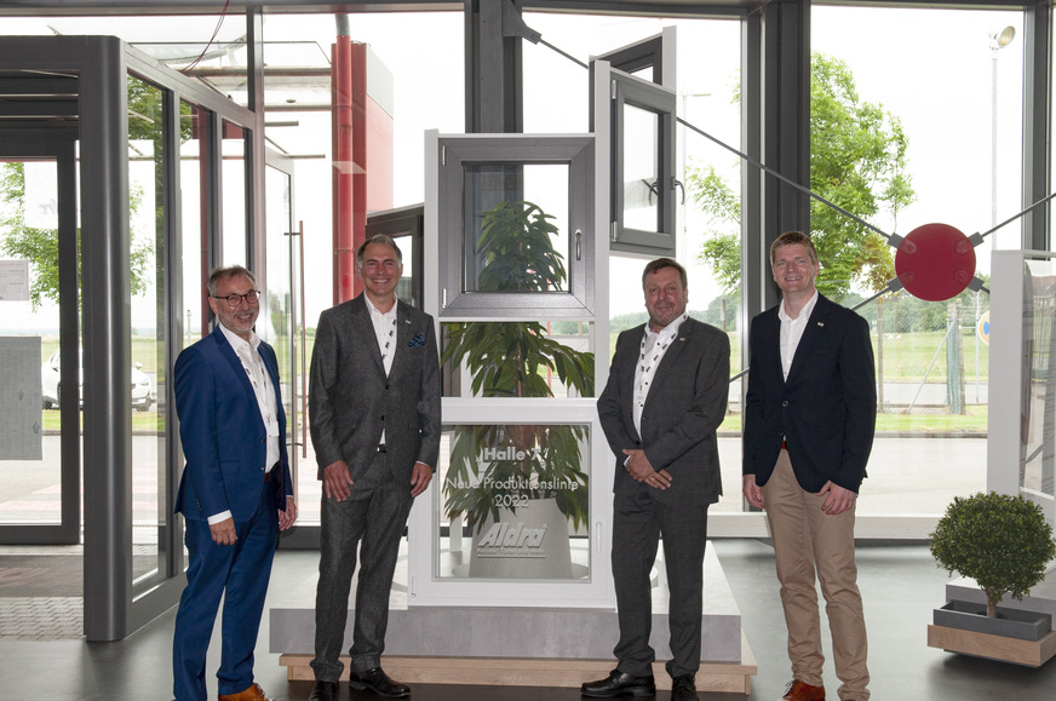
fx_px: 1318
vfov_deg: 29.8
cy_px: 350
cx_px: 528
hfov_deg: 43.7
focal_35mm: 45
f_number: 8
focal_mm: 30
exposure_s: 1/200
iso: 400
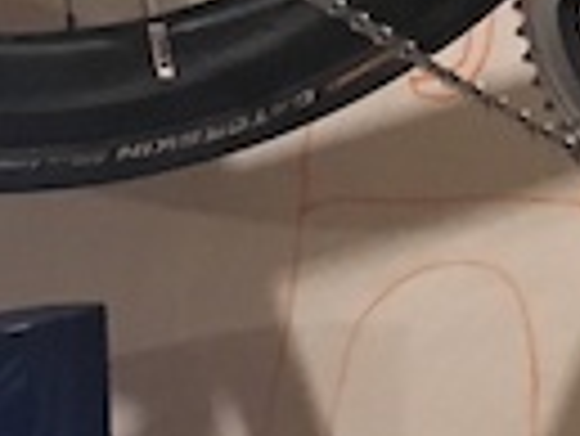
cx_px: 998
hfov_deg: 10.4
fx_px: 3019
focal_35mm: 180
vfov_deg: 7.9
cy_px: -414
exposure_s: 1/15
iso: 400
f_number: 2.2
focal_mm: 4.15
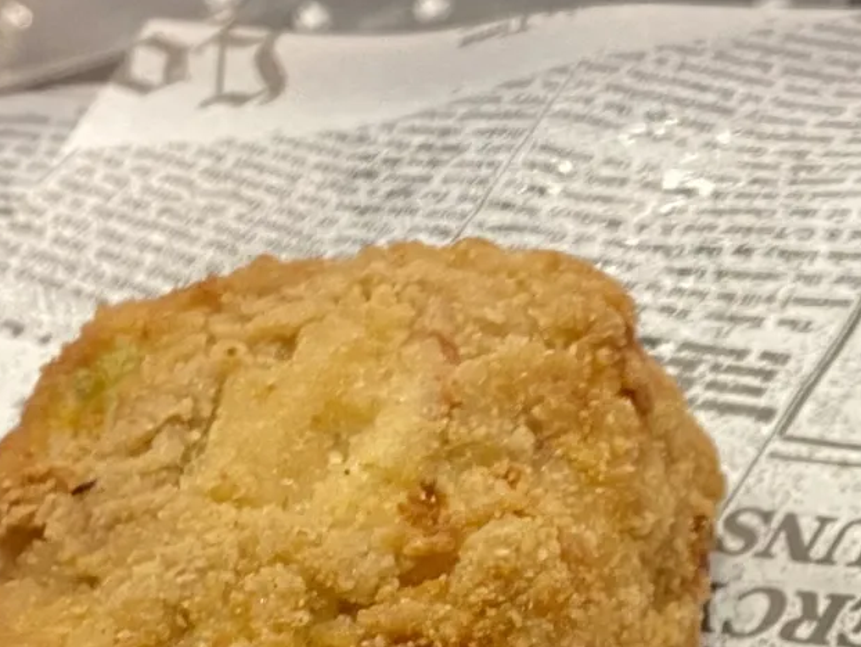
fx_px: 2662
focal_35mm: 107
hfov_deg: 17.9
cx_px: 887
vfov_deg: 13.7
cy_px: 637
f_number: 1.8
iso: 100
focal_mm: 4.25
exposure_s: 1/50
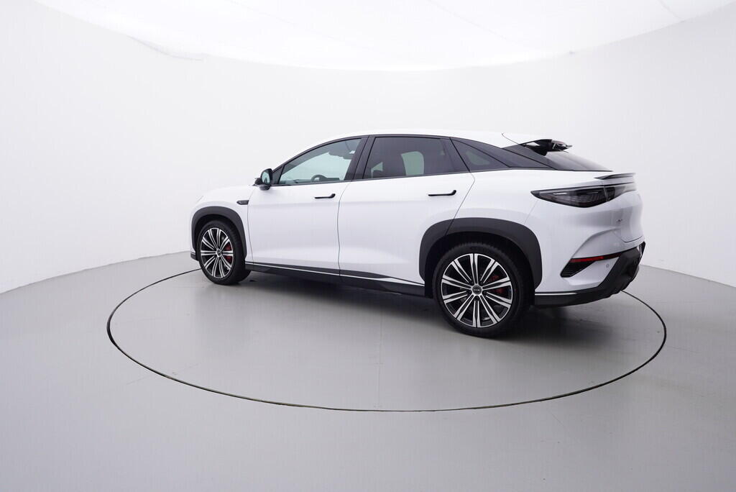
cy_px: 246
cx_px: 368
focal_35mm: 22
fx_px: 460
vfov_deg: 56.2
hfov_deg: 77.3
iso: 200
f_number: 5
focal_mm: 15
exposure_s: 1/80
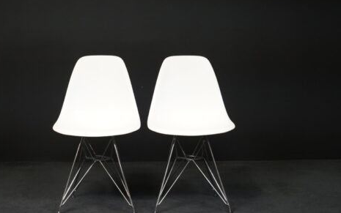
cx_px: 141
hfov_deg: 28.9
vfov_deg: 18.3
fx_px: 660
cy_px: 127
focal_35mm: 71
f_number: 7.1
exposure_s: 1/200
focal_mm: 54
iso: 5000
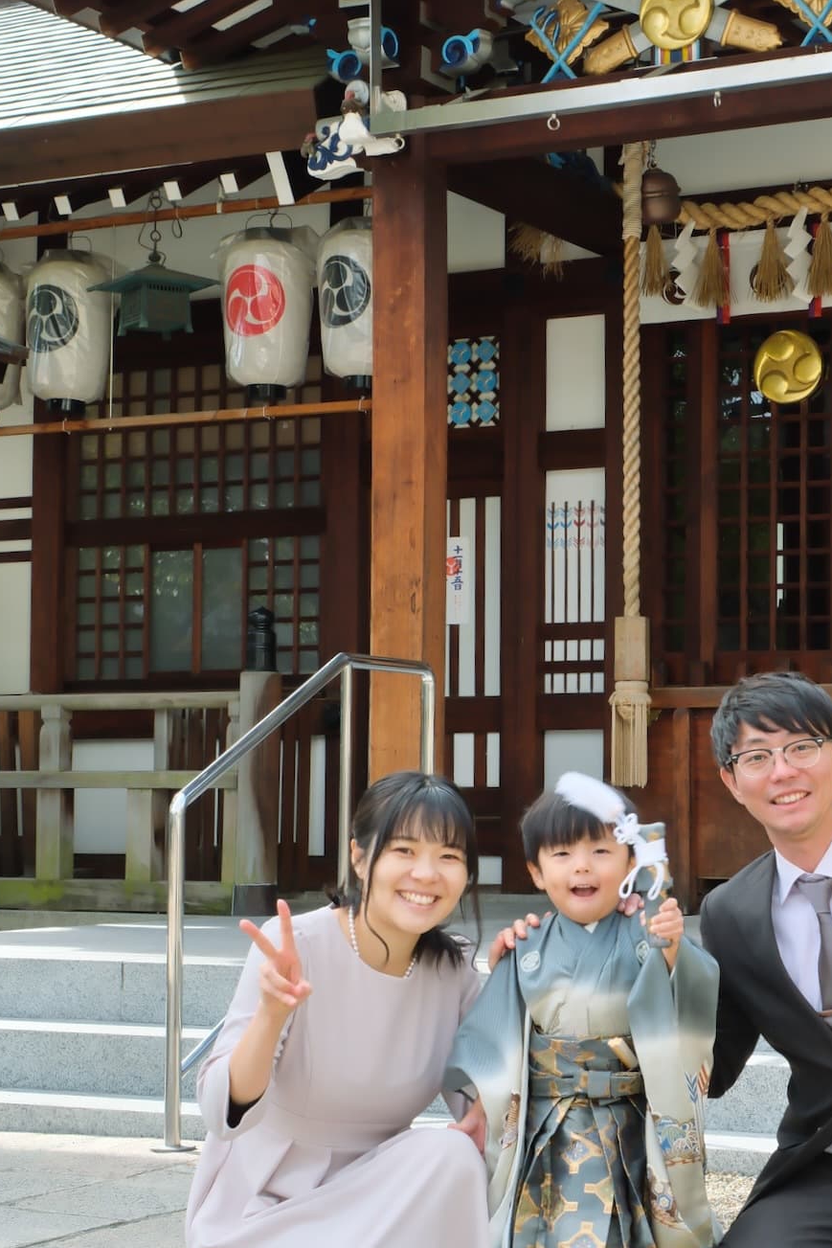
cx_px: 611
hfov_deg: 20.5
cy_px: 635
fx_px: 2287
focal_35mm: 66
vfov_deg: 30.5
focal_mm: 28.4
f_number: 7.1
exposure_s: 1/250
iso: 800
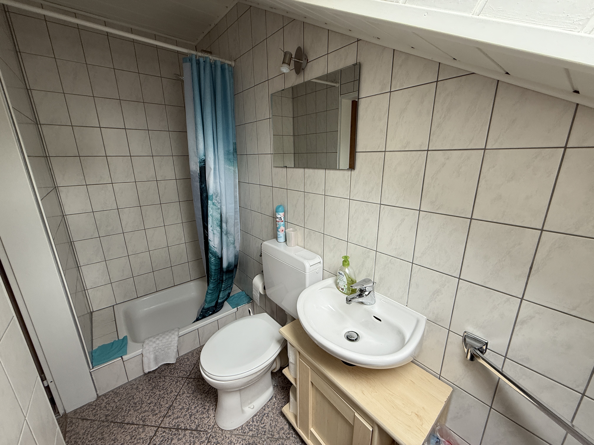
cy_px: 222
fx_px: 240
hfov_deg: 102.1
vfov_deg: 85.7
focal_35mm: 14
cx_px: 297
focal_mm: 2.22
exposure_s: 1/99
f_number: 2.2
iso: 100
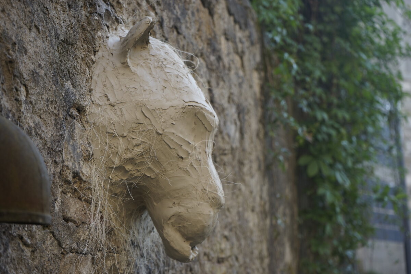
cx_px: 206
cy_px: 137
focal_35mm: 69
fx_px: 788
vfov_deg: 19.7
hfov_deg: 29.2
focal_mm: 69
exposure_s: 1/160
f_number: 5.6
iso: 320
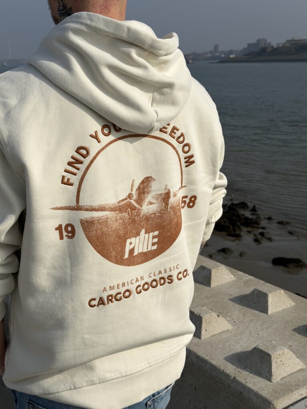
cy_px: 204
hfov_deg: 30.3
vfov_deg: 39.7
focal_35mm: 48
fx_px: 568
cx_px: 154
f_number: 1.78
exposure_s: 1/16129
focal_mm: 6.76
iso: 64
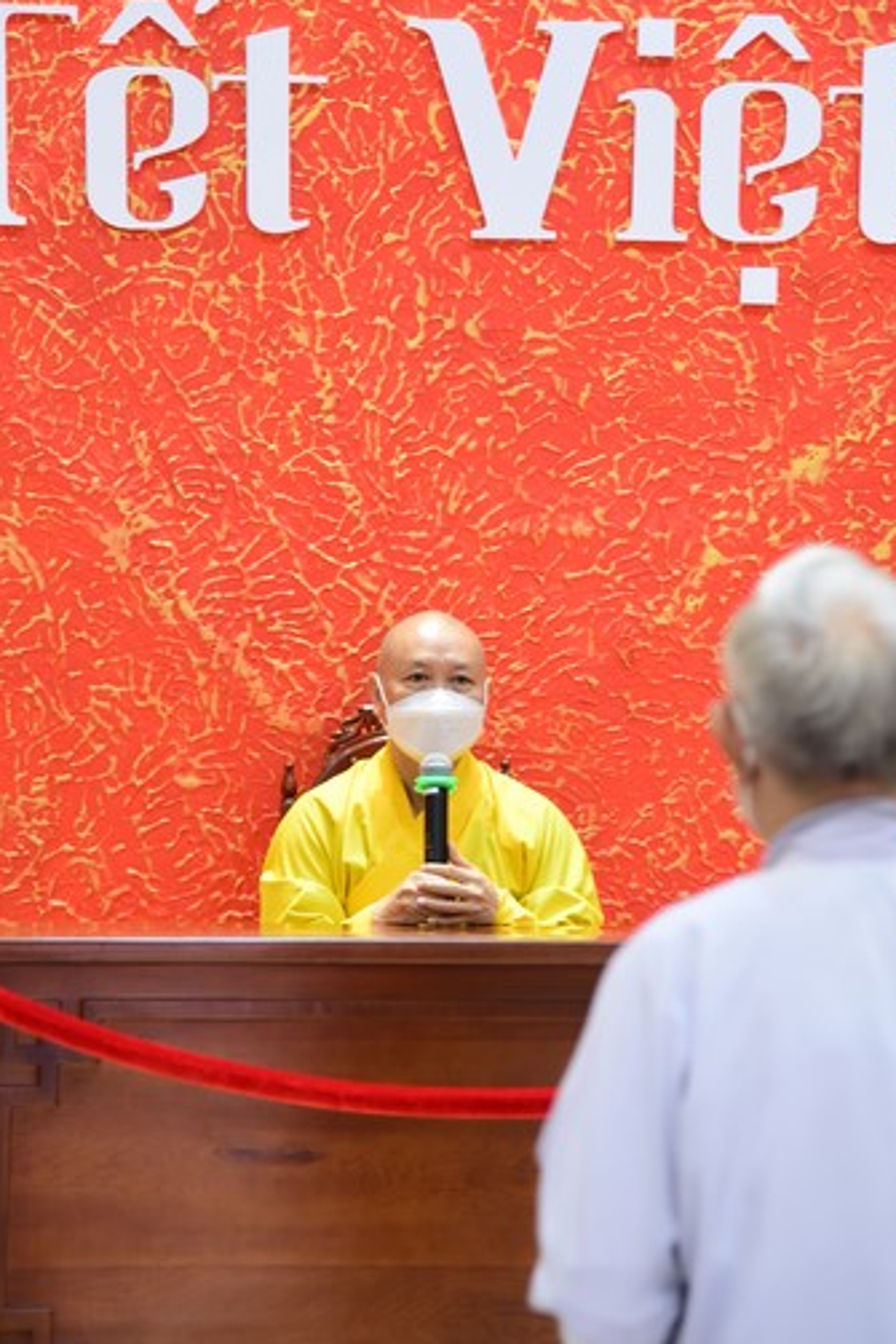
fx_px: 4588
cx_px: 441
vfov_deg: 16.6
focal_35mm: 123
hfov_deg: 11.2
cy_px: 608
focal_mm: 95
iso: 2500
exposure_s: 1/100
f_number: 4
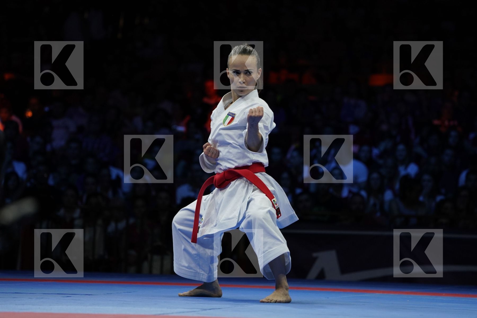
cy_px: 159
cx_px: 238
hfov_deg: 10.6
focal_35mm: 194
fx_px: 2570
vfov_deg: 7.1
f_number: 5.6
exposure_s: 1/500
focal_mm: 194
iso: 1600
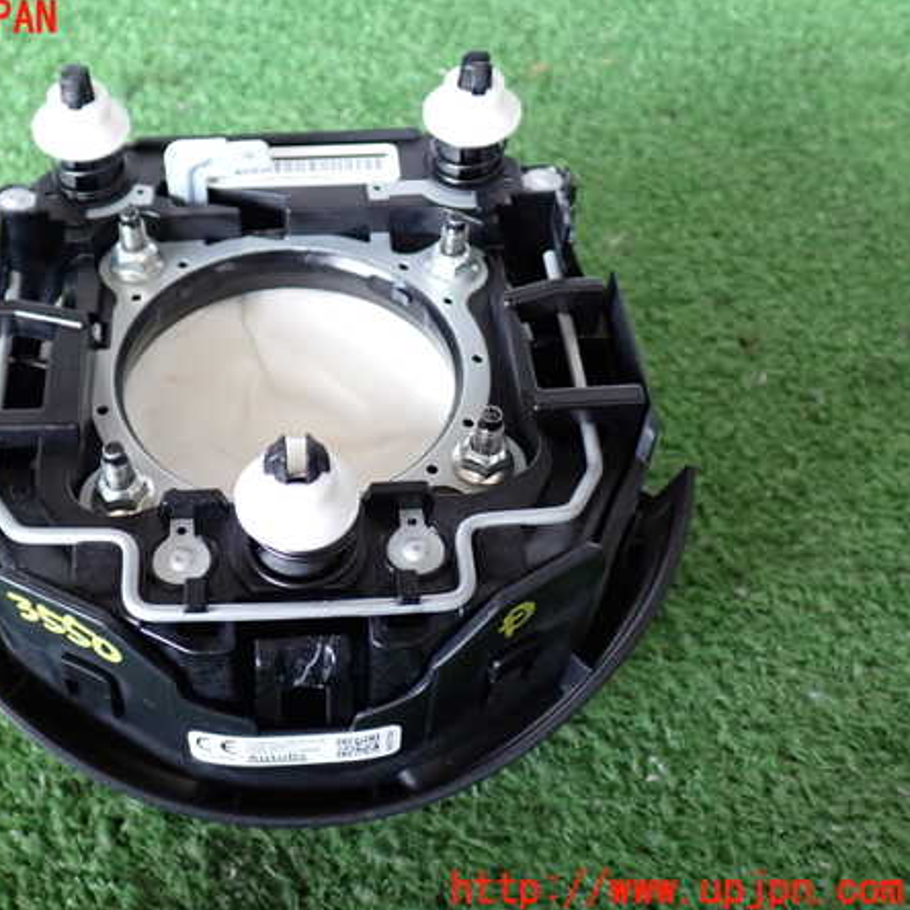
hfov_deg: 38.7
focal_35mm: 43
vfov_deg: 39.2
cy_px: 455
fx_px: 1279
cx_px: 299
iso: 250
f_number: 2.5
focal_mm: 6.37
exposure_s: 1/40
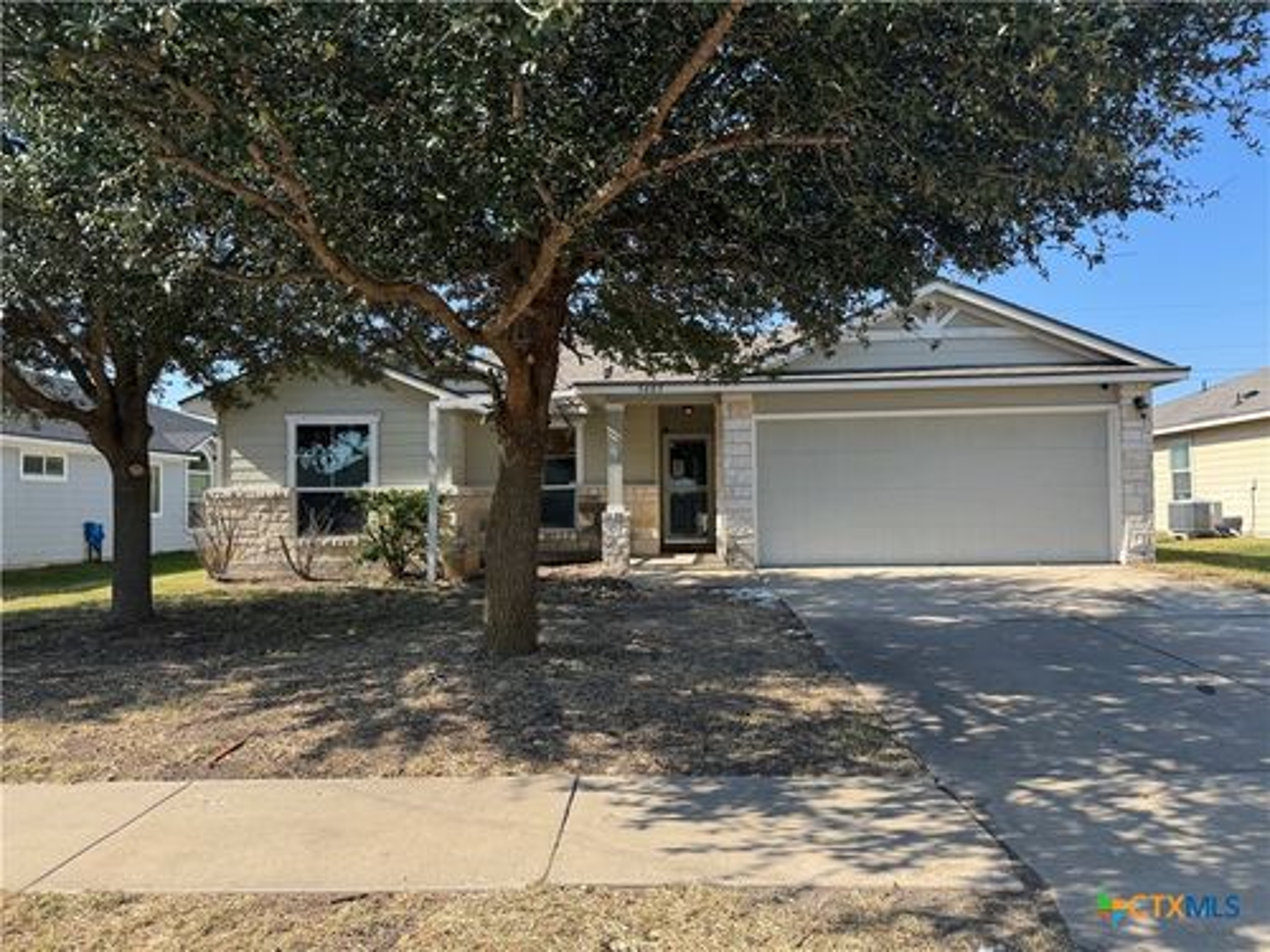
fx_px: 881
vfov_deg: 56.8
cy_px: 476
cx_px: 635
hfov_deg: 71.6
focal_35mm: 24
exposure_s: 1/1923
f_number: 1.78
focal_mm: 6.76
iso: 80
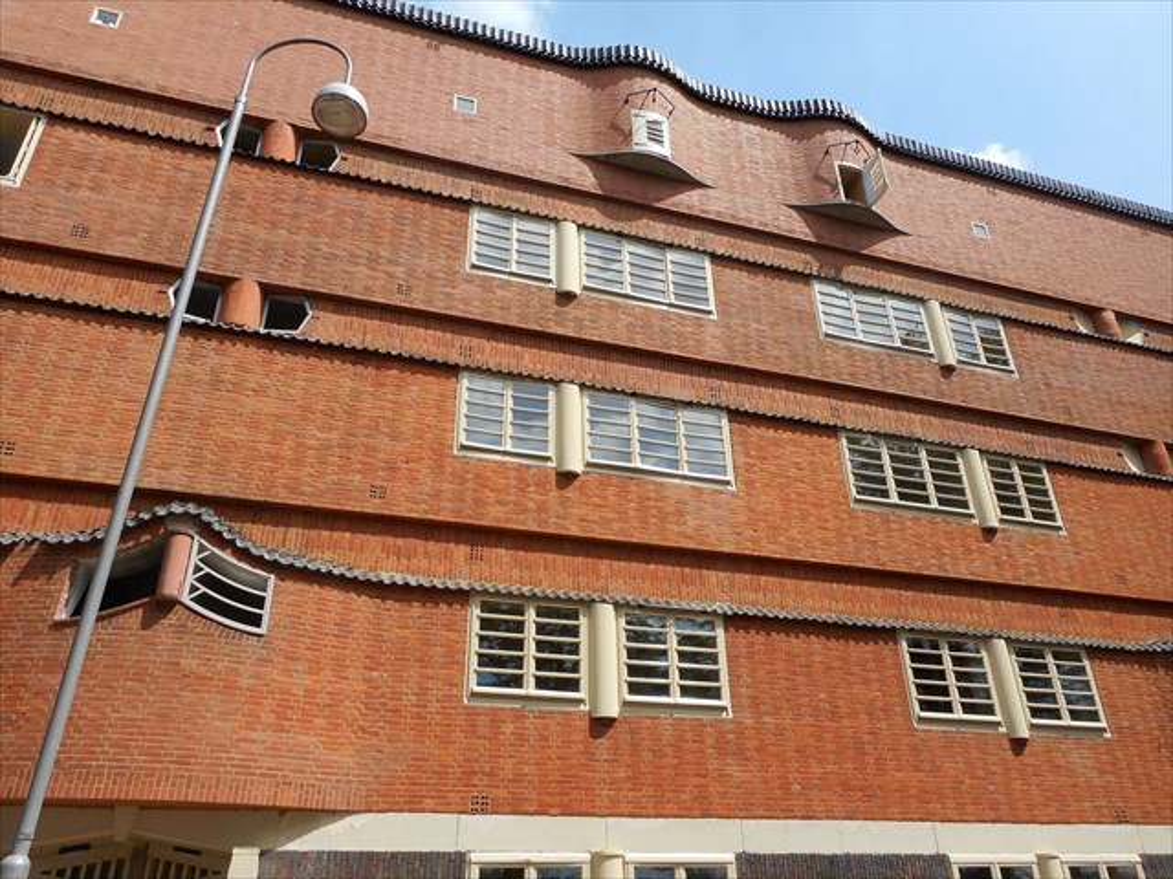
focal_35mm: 25
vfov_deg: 54.9
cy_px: 440
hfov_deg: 69.4
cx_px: 586
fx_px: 847
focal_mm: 4.5
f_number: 3.7
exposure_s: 1/640
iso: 80
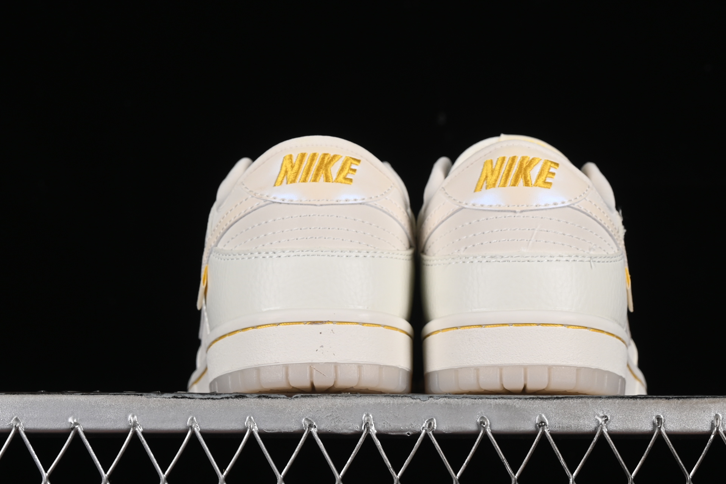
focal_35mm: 109
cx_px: 436
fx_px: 2198
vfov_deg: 12.6
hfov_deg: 18.7
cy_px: 176
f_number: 8
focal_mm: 50
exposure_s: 1/100
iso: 160
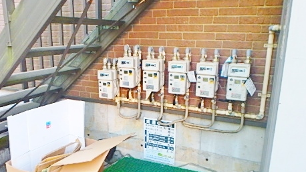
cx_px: 138
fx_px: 259
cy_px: 105
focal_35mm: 32
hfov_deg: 60.9
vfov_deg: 36.4
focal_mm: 3.7
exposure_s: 1/60
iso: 200
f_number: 3.5
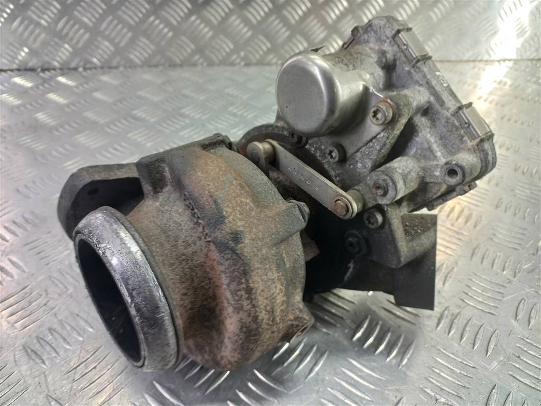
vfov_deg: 54.9
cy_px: 203
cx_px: 270
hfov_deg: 69.4
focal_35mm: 25
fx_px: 391
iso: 160
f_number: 1.8
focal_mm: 4.6
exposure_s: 1/50
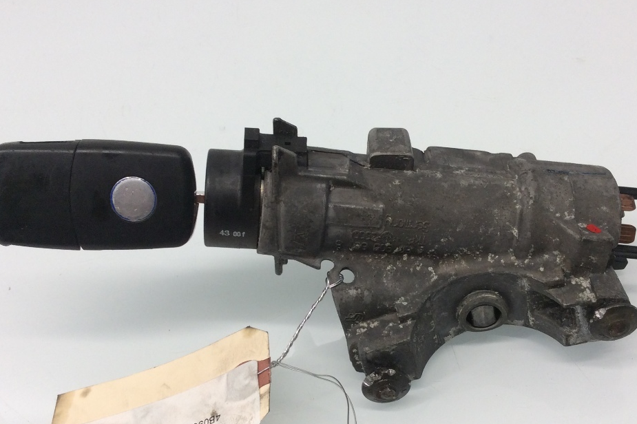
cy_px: 267
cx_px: 326
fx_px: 814
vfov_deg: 29.1
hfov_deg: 42.8
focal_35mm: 46
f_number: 2.4
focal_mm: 3.3
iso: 40
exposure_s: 1/60
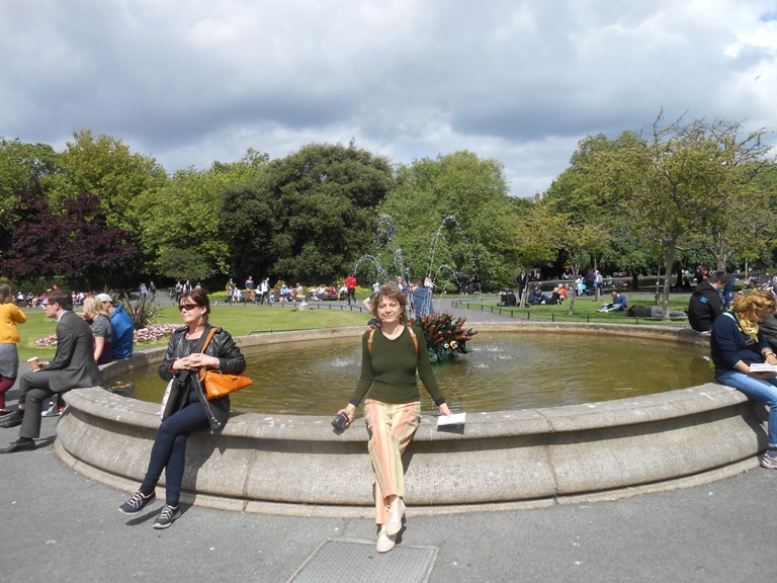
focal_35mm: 26
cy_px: 292
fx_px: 584
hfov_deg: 67.3
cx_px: 388
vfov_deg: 53.1
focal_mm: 4.6
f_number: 3.5
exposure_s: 1/800
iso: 80
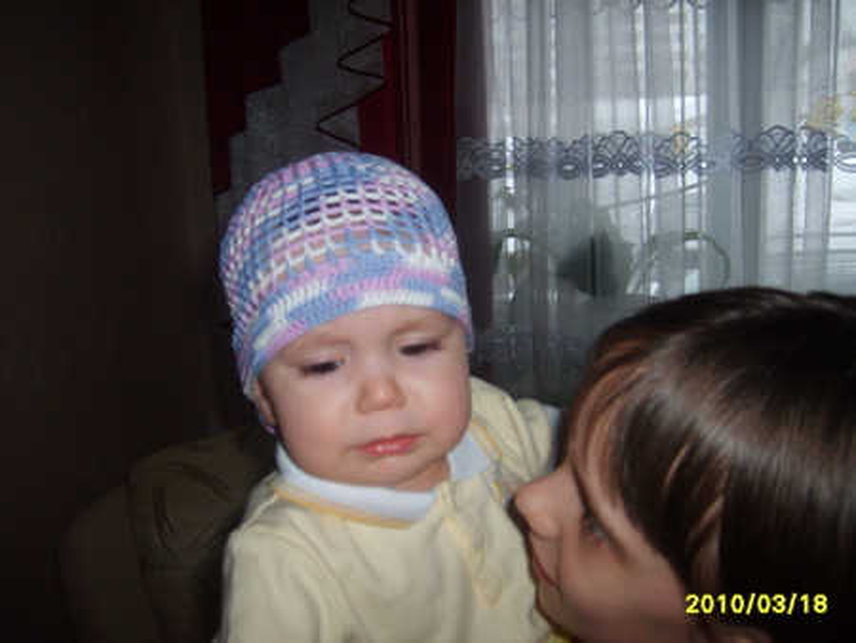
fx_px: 866
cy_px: 322
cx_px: 428
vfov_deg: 40.7
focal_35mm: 35
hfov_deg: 52.6
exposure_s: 1/45
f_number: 2.8
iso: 100
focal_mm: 5.8
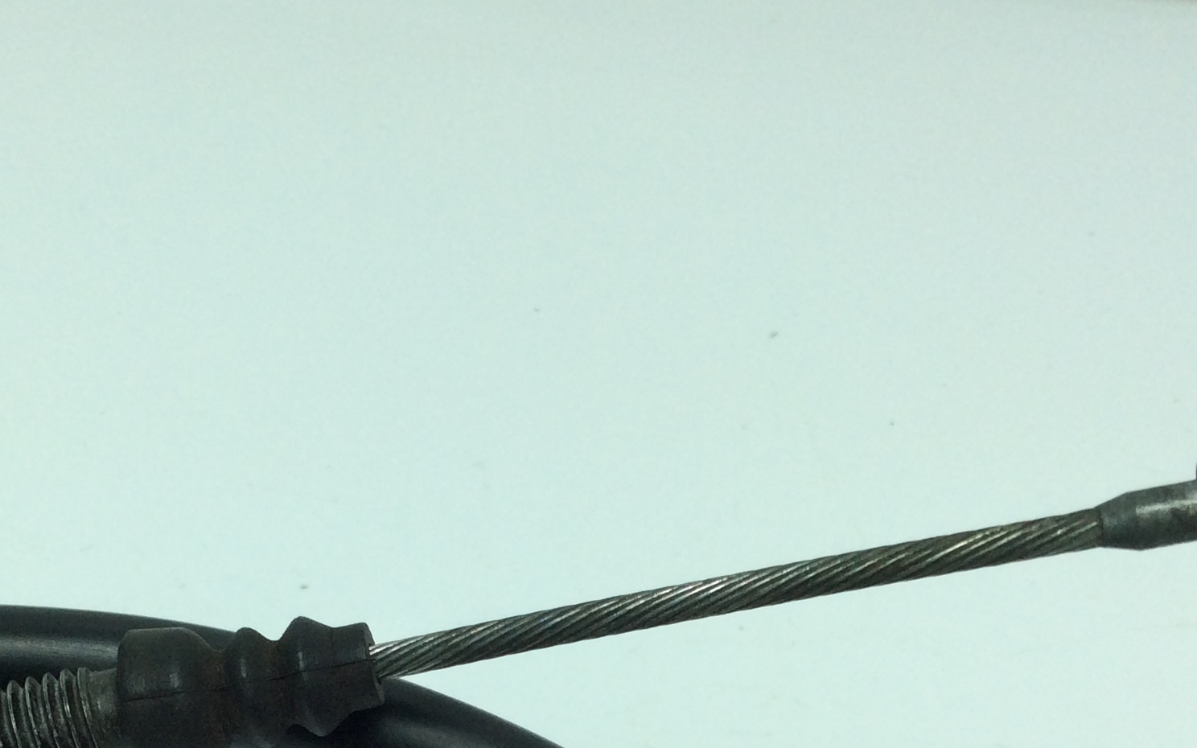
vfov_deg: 21.4
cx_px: 379
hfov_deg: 34.2
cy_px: 693
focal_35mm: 59
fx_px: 1925
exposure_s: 1/539
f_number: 2.4
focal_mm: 3.3
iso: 32
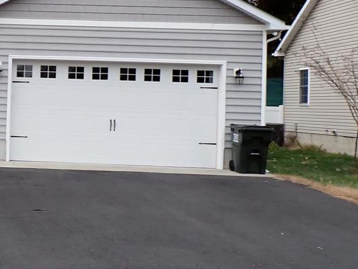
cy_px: 93
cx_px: -73
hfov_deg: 25.9
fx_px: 693
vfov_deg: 21.9
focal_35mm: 67
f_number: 2.8
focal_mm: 4.5
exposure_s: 1/400
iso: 100
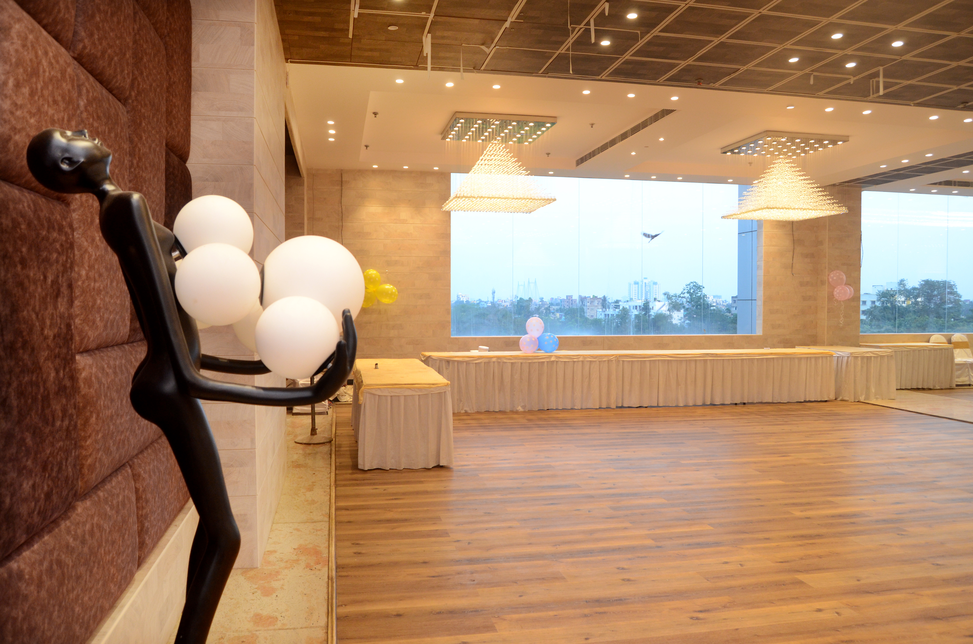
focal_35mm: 27
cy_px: 322
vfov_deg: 47.7
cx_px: 486
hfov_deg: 67.5
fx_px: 728
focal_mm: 18
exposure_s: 1/100
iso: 800
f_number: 5
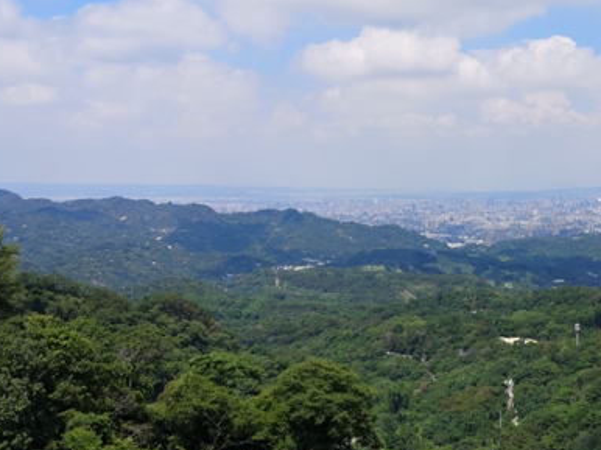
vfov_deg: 26.0
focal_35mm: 56
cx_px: 427
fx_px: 972
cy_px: 193
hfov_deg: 33.9
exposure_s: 1/2695
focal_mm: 3.95
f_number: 1.8
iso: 50
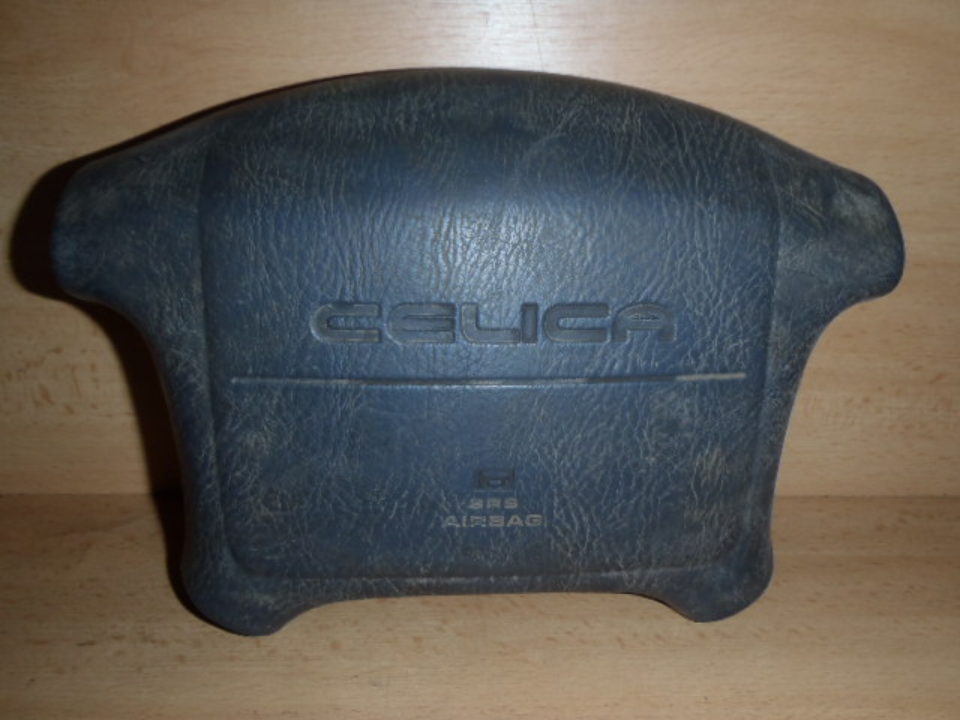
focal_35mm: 28
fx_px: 777
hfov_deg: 63.4
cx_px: 480
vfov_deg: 49.7
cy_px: 360
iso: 100
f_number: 3.9
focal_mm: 5
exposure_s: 1/30
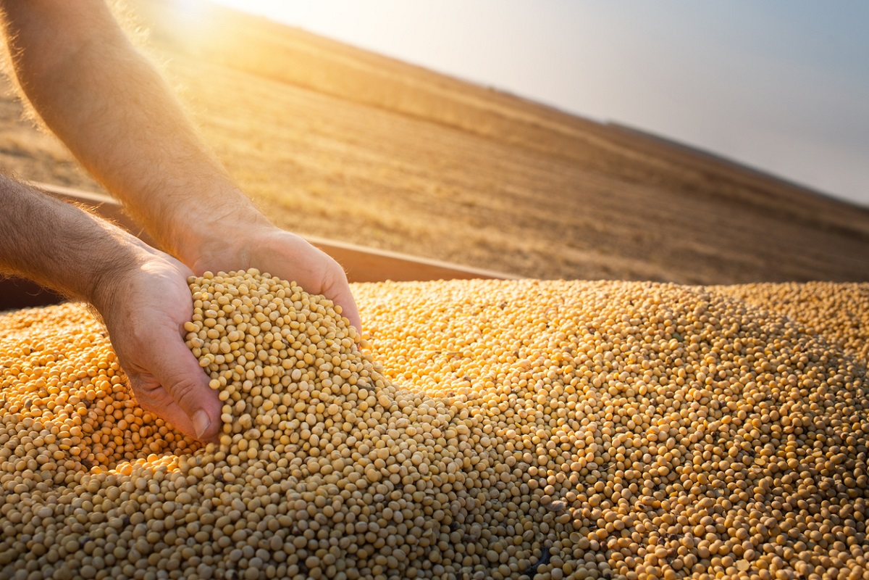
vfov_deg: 37.9
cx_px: 434
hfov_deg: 54.4
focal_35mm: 35
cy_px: 290
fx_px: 845
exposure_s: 1/500
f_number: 7.1
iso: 200
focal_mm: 35
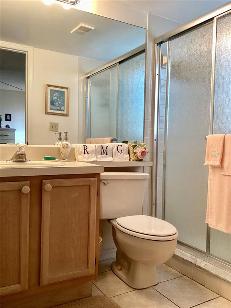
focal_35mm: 31
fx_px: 276
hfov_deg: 45.4
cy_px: 154
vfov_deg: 58.4
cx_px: 116
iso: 100
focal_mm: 3.3
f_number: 2.4
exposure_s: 1/60
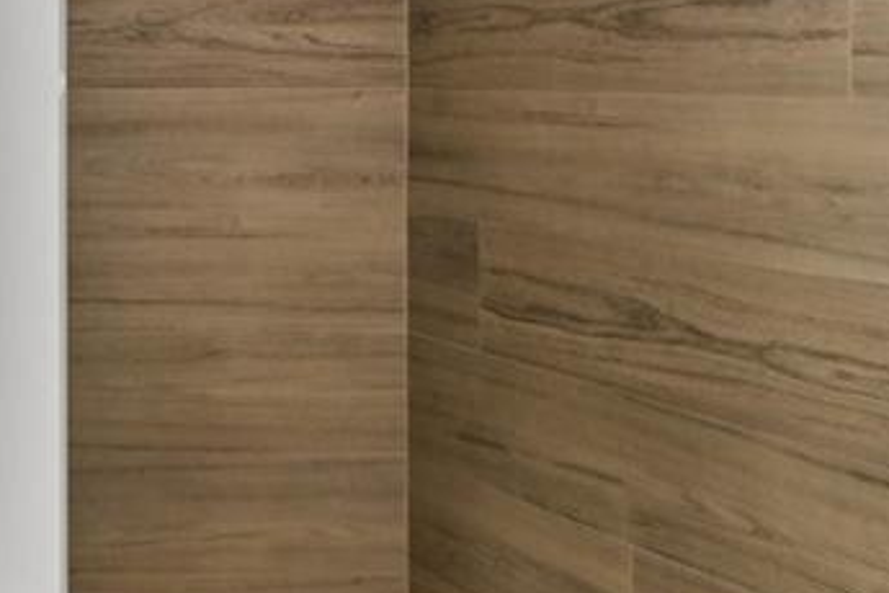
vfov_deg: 20.5
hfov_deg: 23.1
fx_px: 1605
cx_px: -536
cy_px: 62
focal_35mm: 65
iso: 400
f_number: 8
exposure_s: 1/200
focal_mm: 14
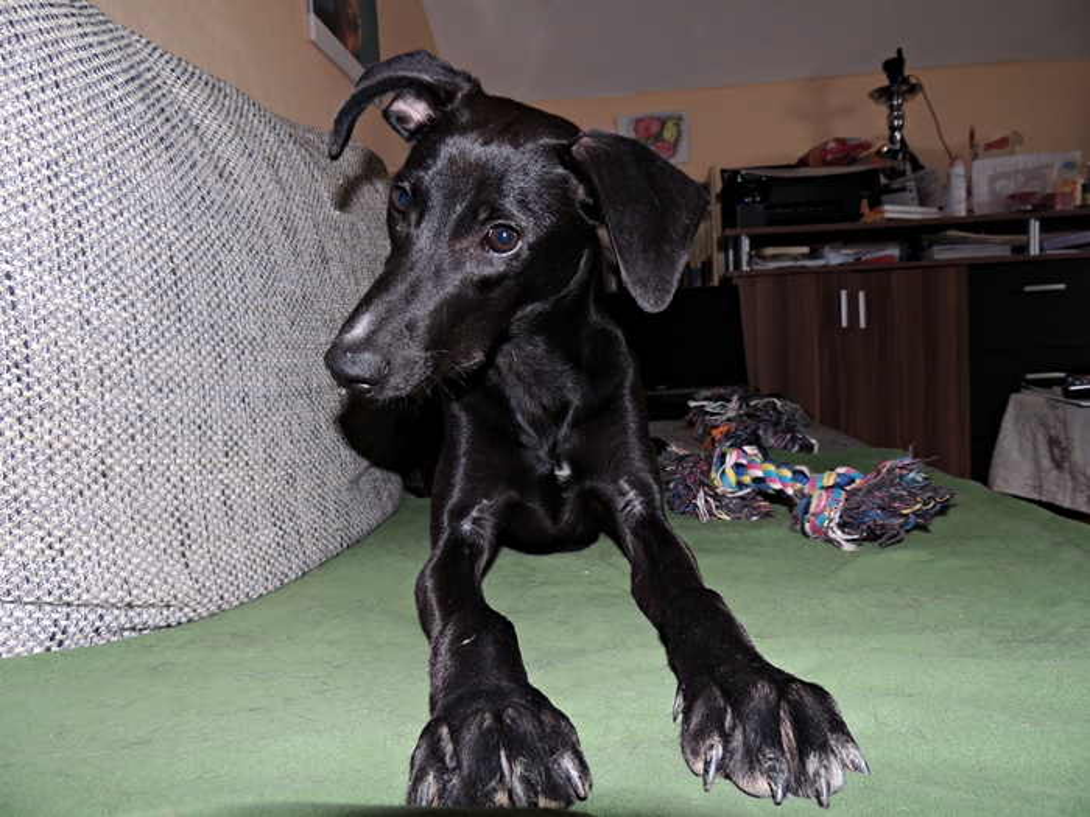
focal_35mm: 24
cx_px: 545
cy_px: 408
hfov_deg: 71.6
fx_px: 756
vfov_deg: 56.8
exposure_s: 1/30
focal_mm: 4.3
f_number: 3
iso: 200
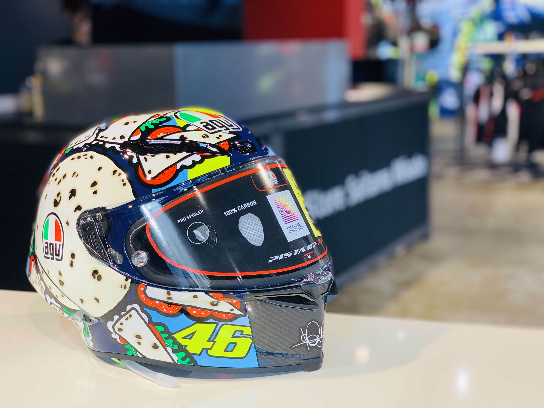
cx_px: 272
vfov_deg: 28.0
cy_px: 204
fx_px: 817
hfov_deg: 36.8
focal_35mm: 52
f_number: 2.4
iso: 80
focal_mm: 6
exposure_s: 1/122
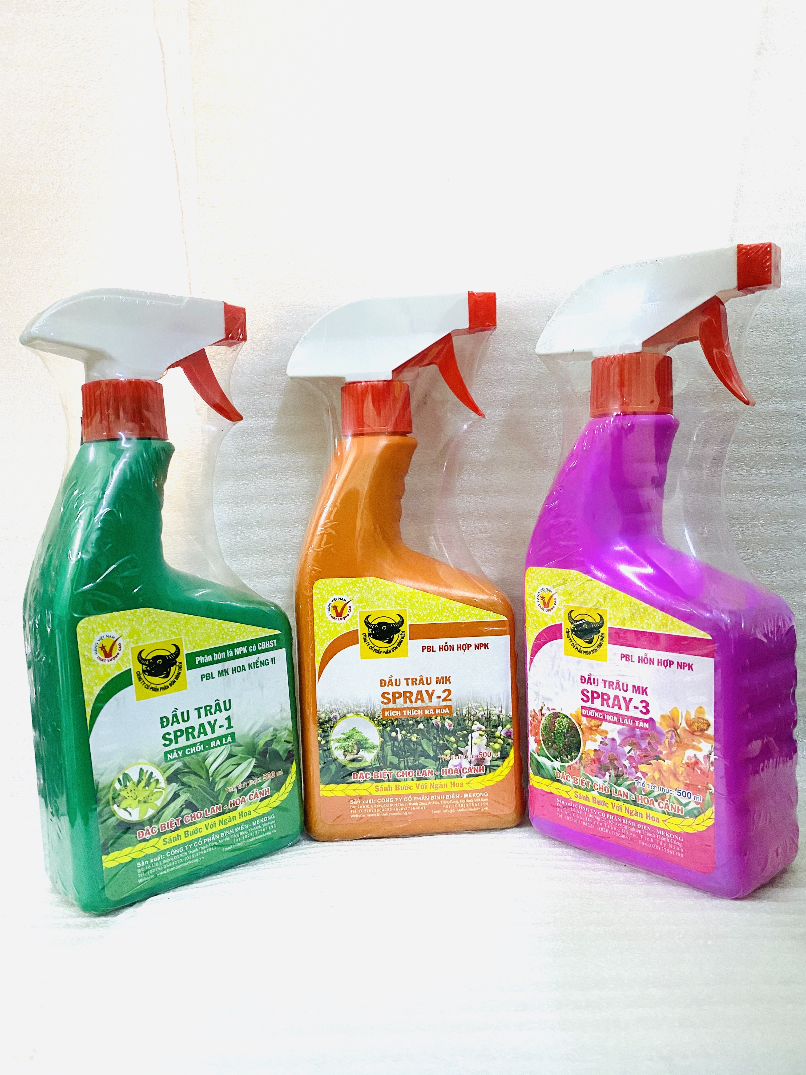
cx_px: 403
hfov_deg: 53.1
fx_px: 807
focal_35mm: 26
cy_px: 538
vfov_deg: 67.3
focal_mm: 4.25
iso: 250
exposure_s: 1/60
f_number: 1.8
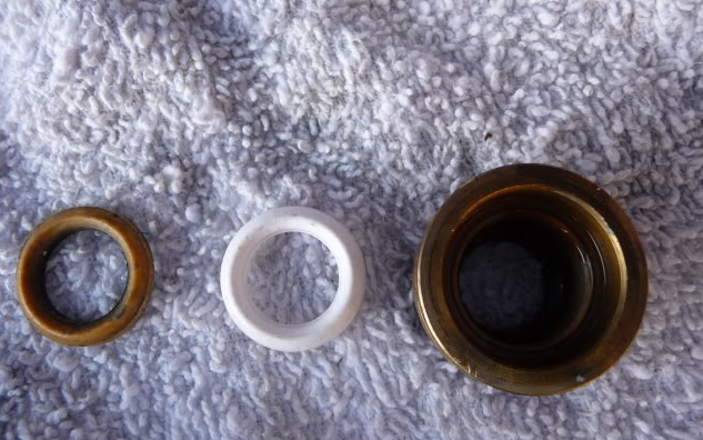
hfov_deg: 62.9
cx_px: 354
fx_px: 575
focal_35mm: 30
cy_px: 258
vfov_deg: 41.7
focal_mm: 4.7
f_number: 3.3
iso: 100
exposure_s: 1/50
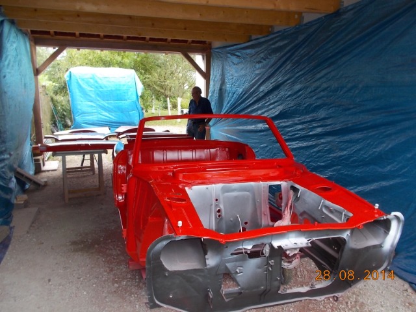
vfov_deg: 48.2
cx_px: 208
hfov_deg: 61.7
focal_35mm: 29
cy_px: 156
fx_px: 349
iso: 80
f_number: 3.3
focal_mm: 4.1
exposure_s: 1/50
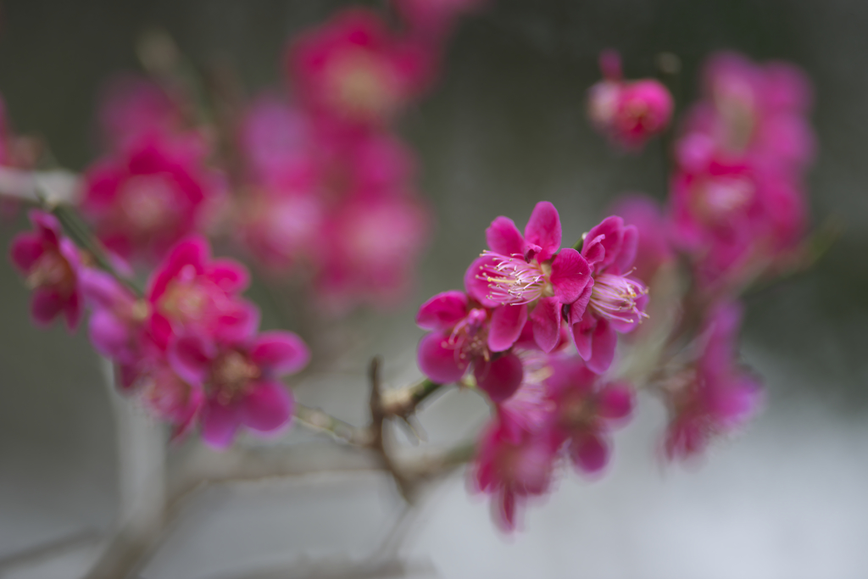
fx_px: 7234
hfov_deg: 6.9
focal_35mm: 300
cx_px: 434
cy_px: 290
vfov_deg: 4.6
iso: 100
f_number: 4
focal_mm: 300
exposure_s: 1/250
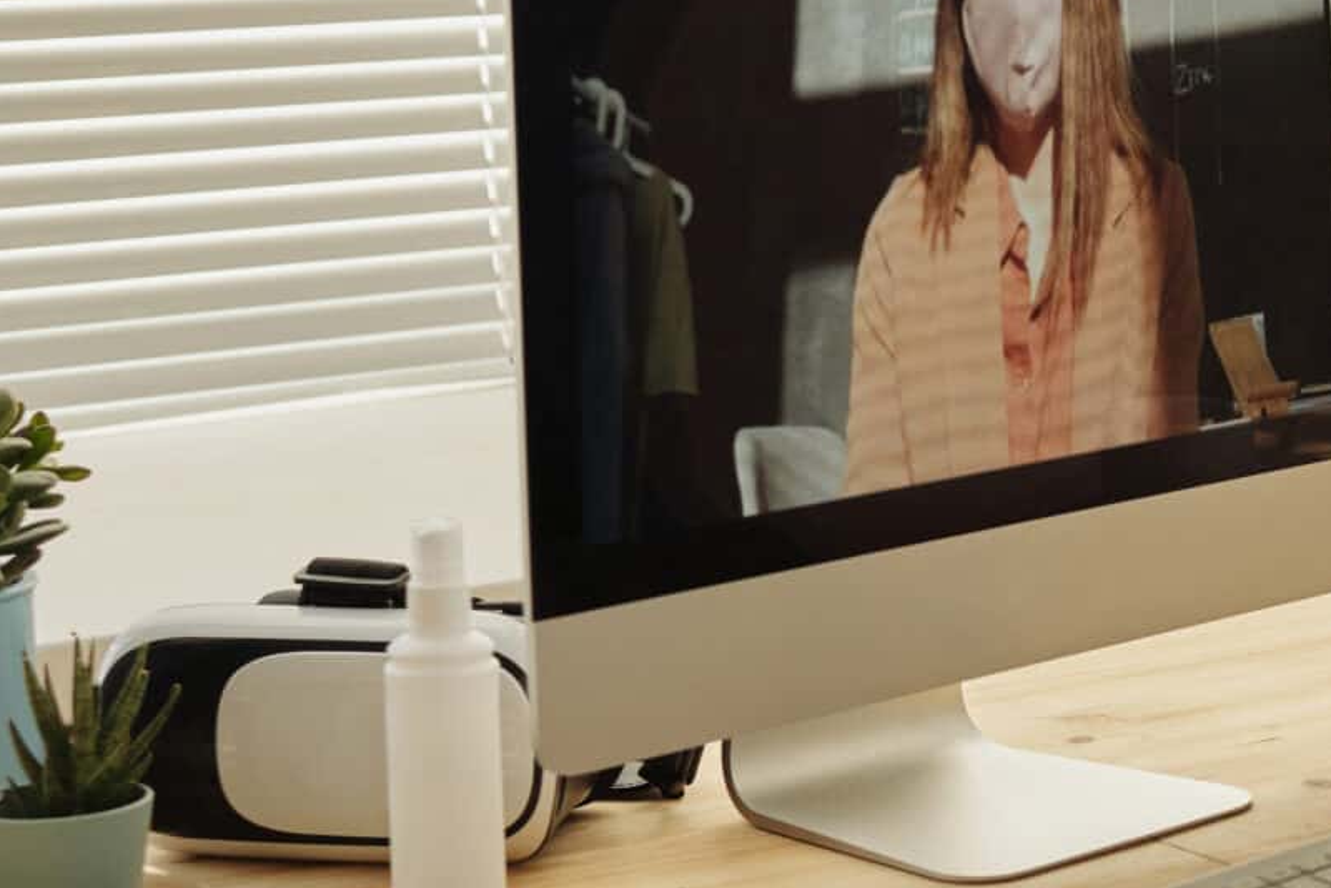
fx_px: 4142
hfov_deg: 17.1
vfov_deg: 12.2
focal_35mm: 112
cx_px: 1754
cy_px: 555
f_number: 3.5
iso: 400
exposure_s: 1/500
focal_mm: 35
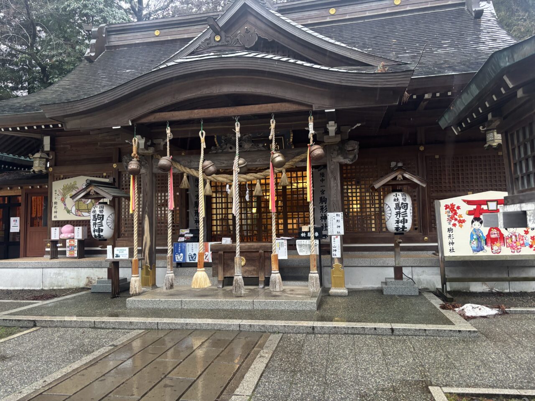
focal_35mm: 26
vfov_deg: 53.1
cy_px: 200
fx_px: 402
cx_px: 268
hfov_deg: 67.3
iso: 320
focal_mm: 5.96
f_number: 1.6
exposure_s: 1/60
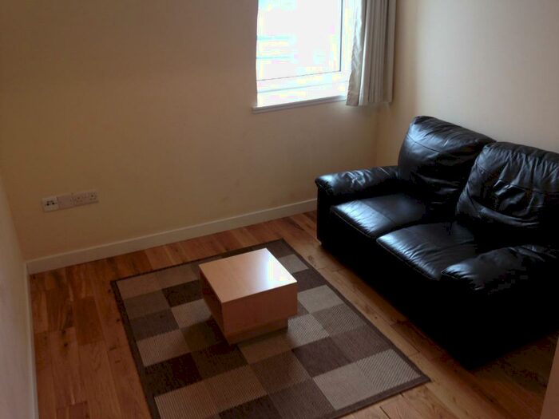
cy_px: 210
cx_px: 280
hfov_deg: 55.4
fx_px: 533
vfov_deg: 42.9
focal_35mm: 33
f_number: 2.4
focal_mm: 4.12
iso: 50
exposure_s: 1/30
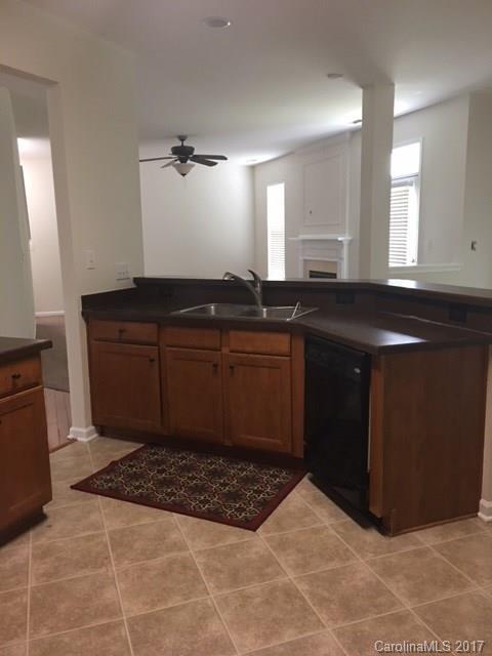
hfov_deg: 48.2
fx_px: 550
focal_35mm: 29
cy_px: 328
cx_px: 246
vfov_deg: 61.7
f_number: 2.2
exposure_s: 1/10
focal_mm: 4.15
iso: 80
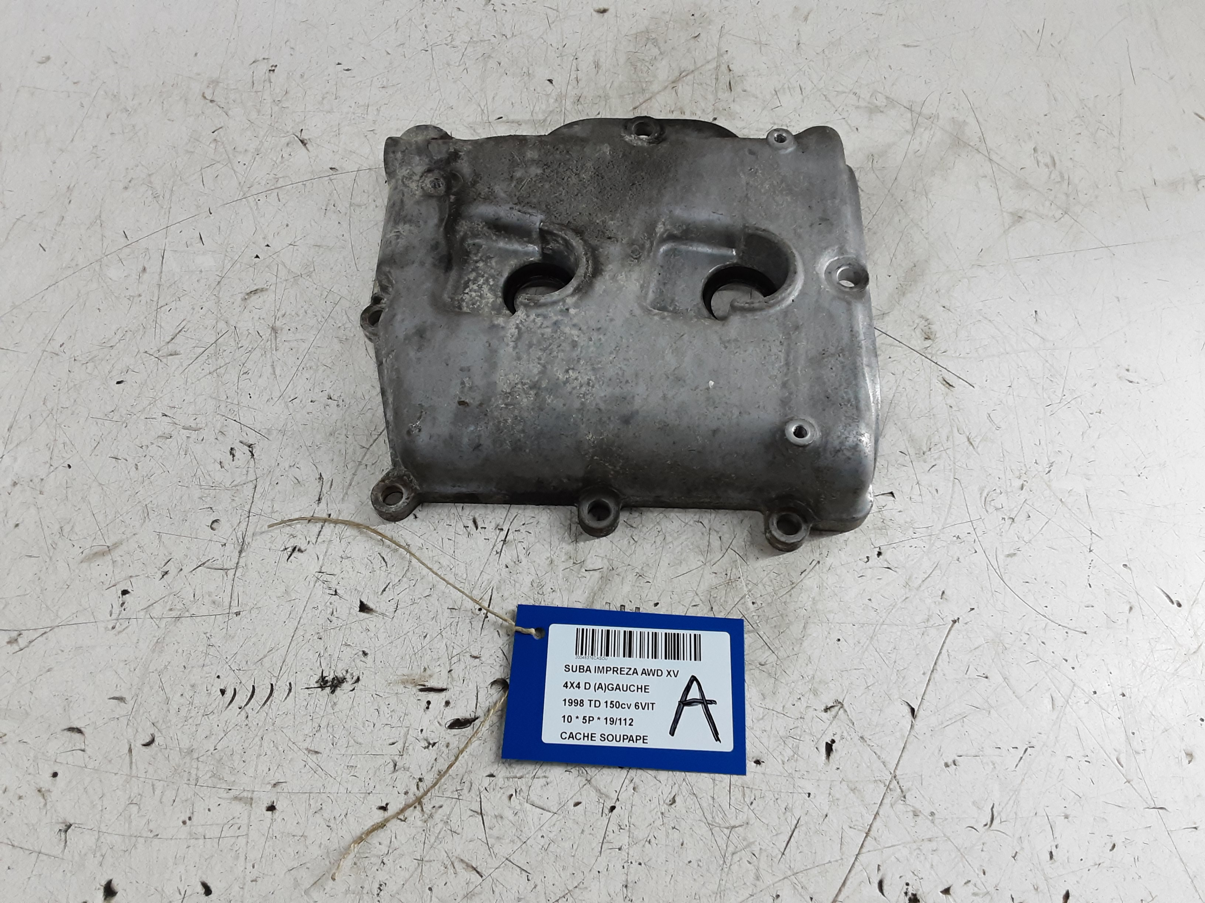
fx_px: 940
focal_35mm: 27
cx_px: 602
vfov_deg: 51.4
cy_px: 452
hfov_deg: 65.3
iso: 100
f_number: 1.9
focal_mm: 2.91
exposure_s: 1/50
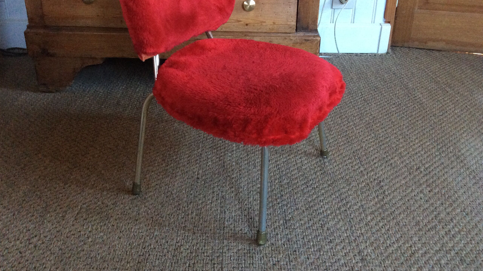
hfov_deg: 56.6
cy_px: 93
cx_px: 241
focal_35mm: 35
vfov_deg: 33.5
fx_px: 448
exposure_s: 1/25
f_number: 2.4
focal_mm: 3.3
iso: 250
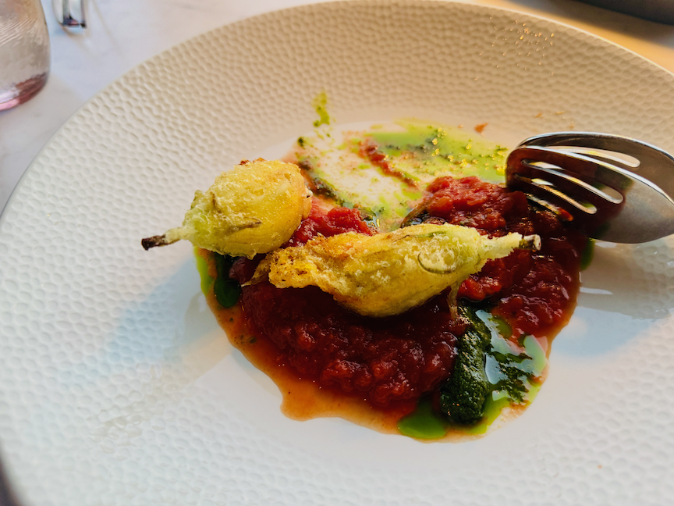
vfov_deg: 56.8
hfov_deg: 71.6
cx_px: 337
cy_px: 253
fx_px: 467
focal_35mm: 24
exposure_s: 1/60
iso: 250
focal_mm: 6.76
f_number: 1.78
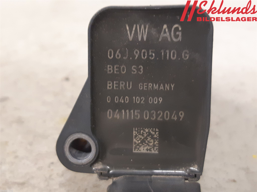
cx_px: 128
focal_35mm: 26
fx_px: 193
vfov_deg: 53.1
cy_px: 96
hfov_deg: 67.3
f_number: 1.7
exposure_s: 1/25
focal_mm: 3.93
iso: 250
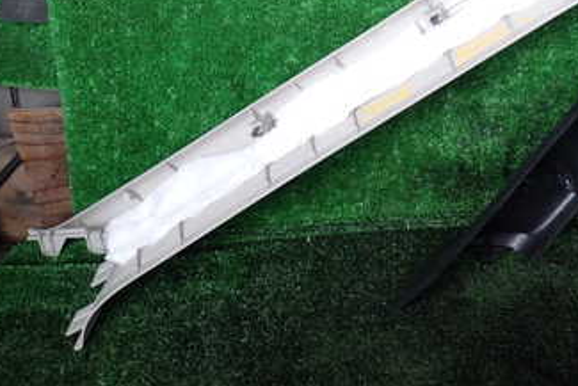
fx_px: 771
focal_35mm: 48
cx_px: 478
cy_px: 5
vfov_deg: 26.7
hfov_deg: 39.2
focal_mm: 4.5
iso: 100
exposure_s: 1/80
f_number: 2
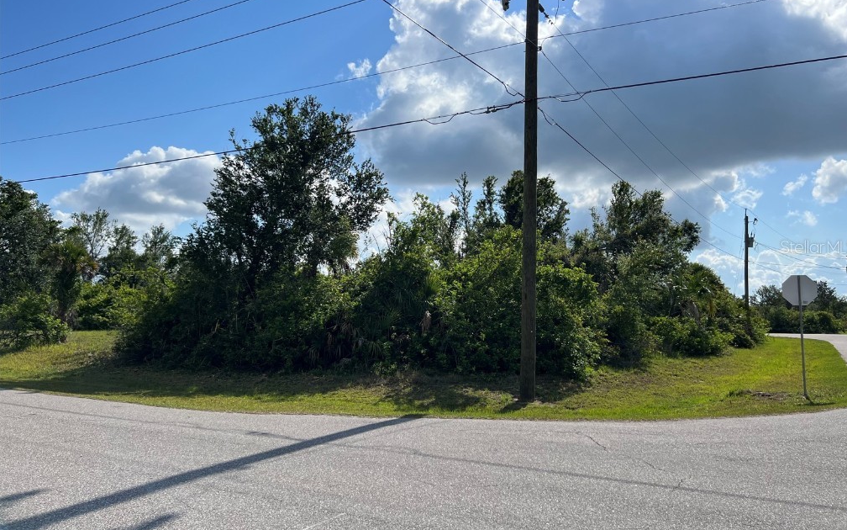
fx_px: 646
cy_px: 246
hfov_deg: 66.5
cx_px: 429
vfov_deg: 44.5
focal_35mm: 28
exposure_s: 1/8000
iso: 50
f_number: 1.5
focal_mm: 5.7
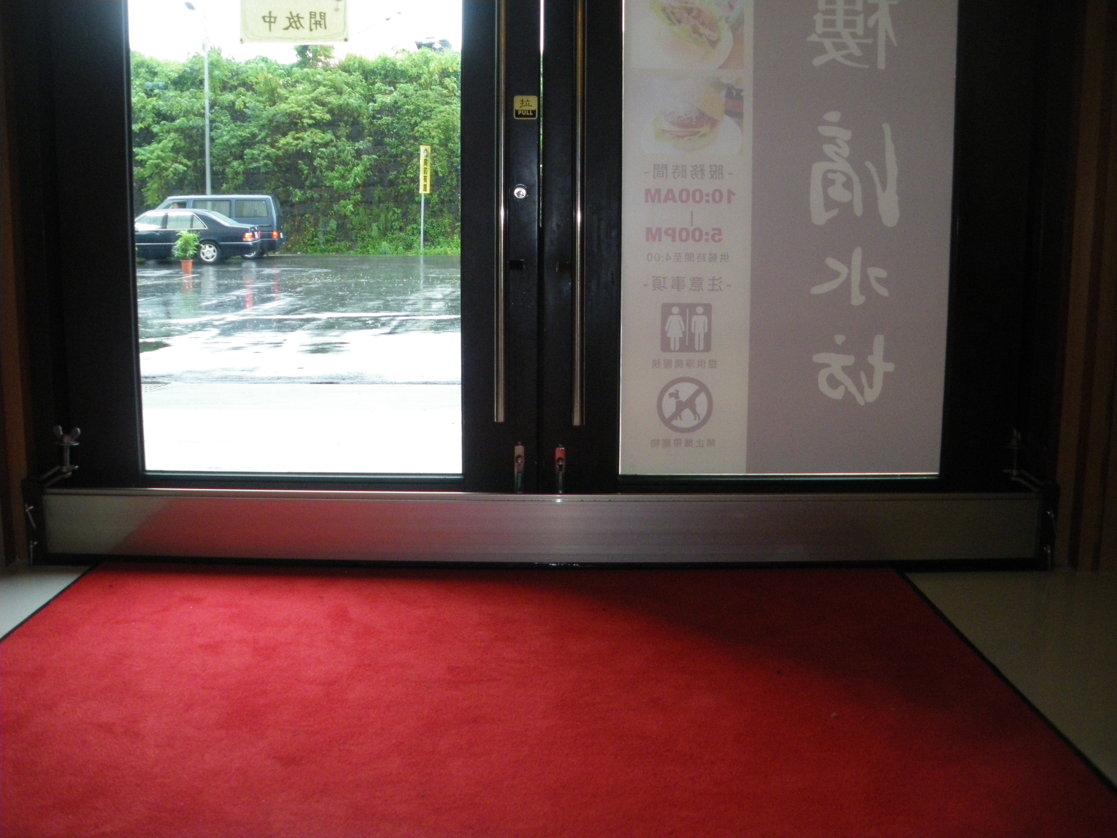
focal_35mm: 36
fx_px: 1162
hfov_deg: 51.4
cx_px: 558
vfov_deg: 39.7
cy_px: 419
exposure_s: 1/50
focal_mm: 6.3
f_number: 3.5
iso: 400
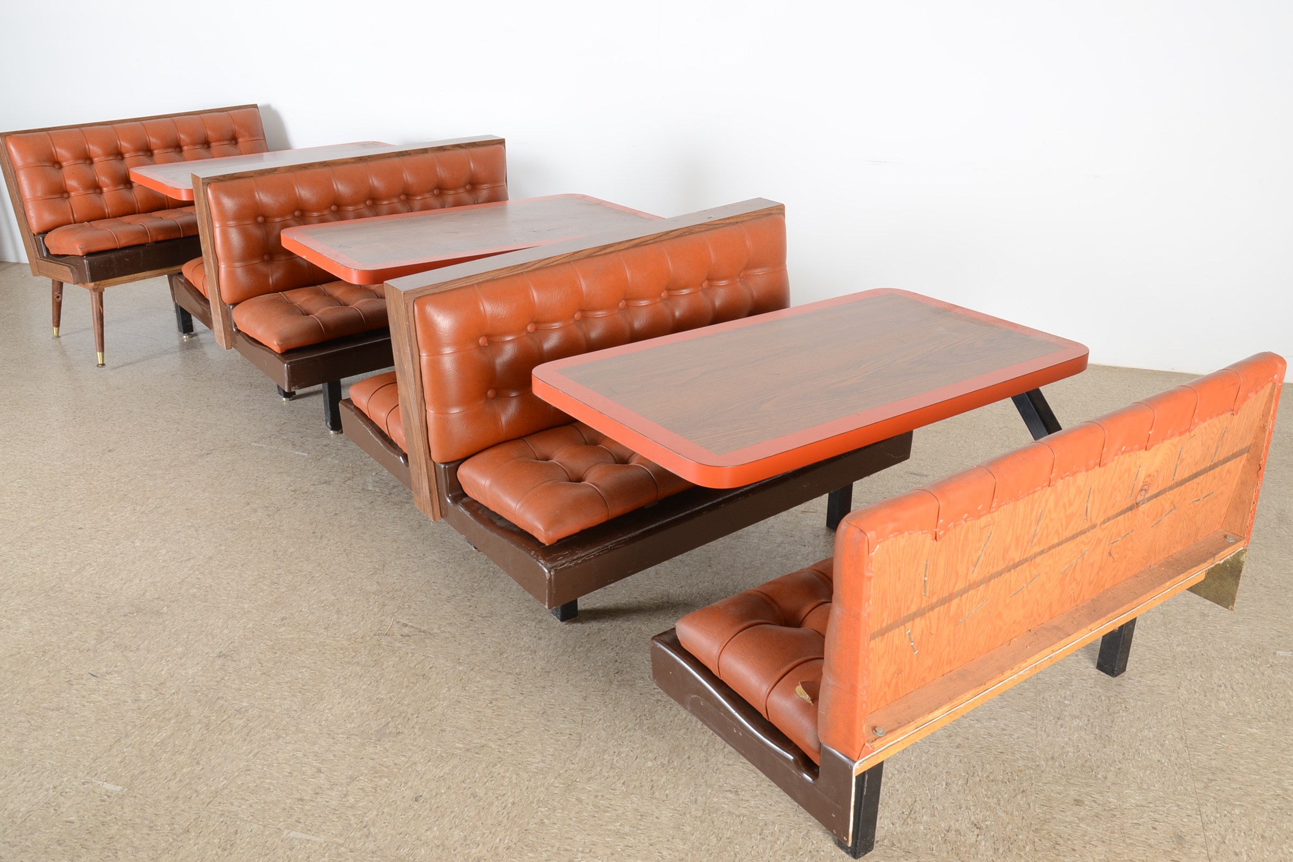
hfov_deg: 57.9
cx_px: 661
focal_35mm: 33
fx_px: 1168
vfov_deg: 40.5
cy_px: 433
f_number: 10
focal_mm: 21
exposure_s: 1/125
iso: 125
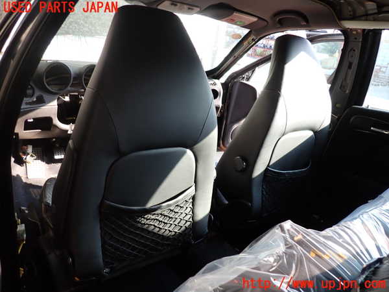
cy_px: 146
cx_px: 194
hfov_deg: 69.4
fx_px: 281
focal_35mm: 25
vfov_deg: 54.9
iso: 100
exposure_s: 1/100
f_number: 2
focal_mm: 4.5
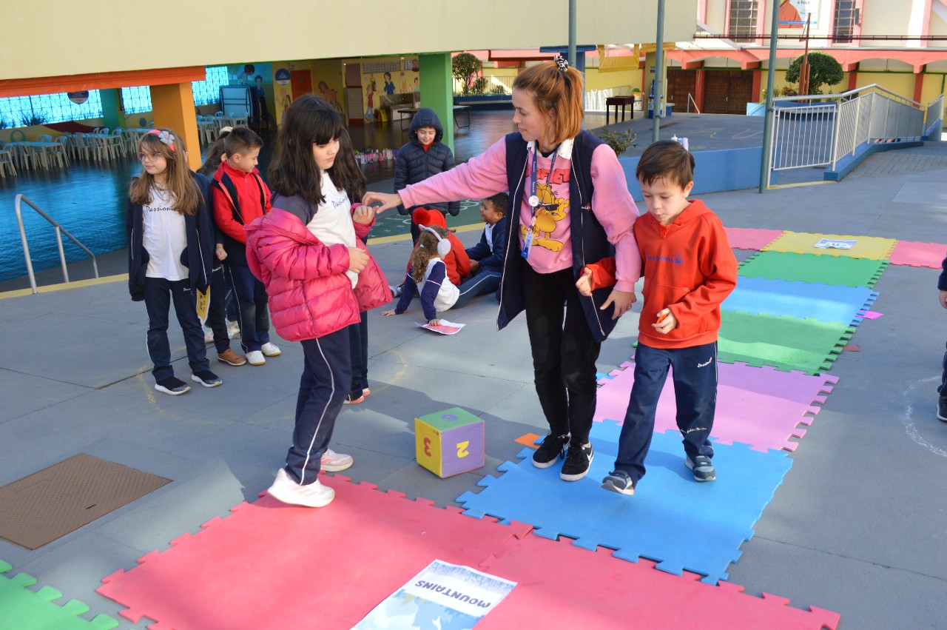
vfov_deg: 43.5
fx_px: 788
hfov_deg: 62.0
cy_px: 315
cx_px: 474
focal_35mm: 30
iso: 180
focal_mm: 20
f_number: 5.6
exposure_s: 1/125
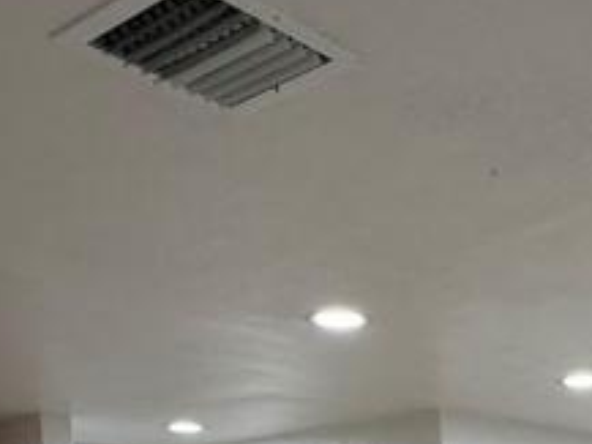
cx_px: 611
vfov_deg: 20.7
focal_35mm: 62
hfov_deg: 28.9
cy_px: 637
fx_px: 1061
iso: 100
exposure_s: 1/120
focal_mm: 2.22
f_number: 2.2
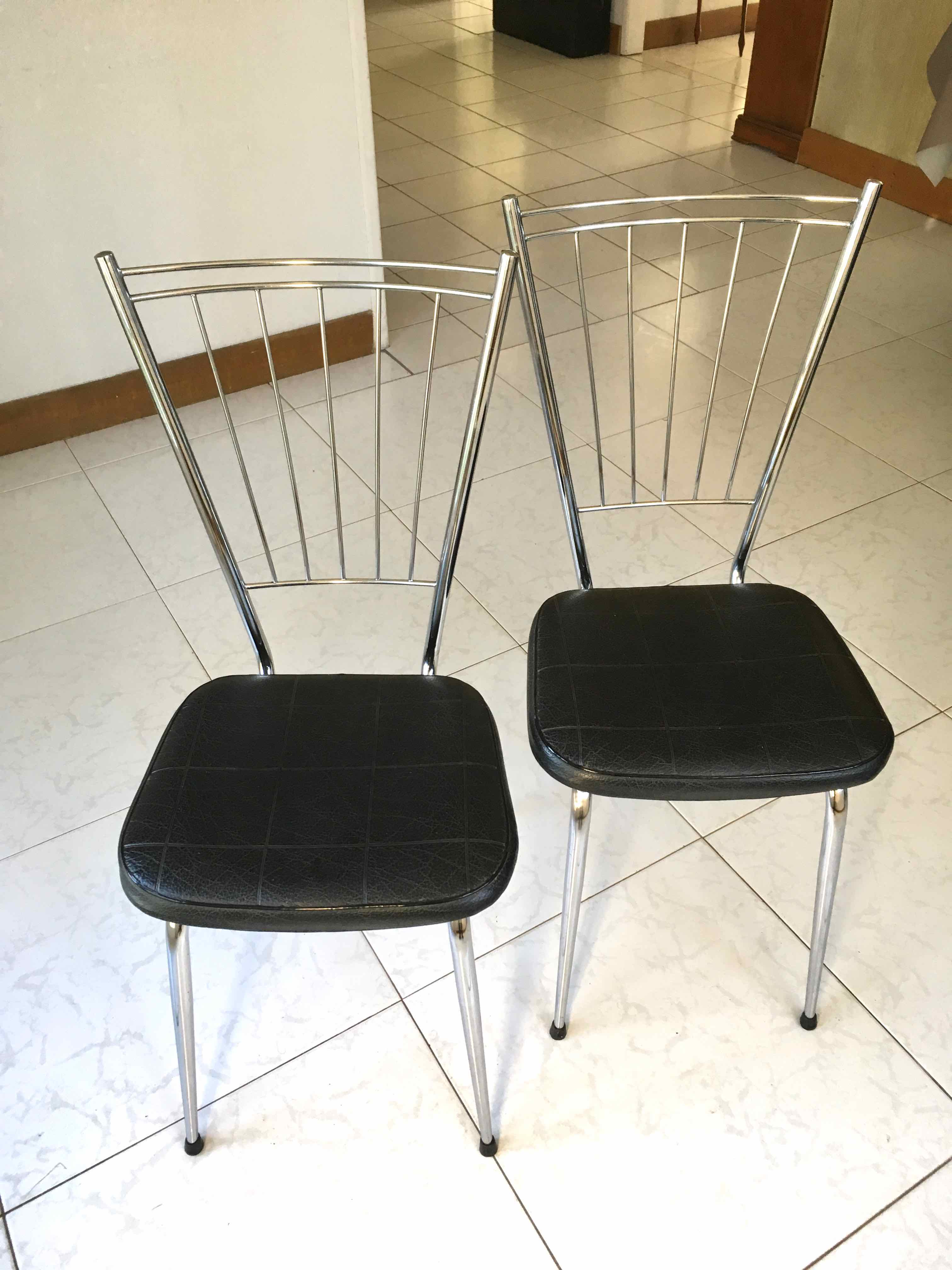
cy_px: 635
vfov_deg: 61.7
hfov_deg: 48.2
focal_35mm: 29
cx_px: 476
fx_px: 1063
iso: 50
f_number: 2.2
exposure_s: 1/33
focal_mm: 4.15
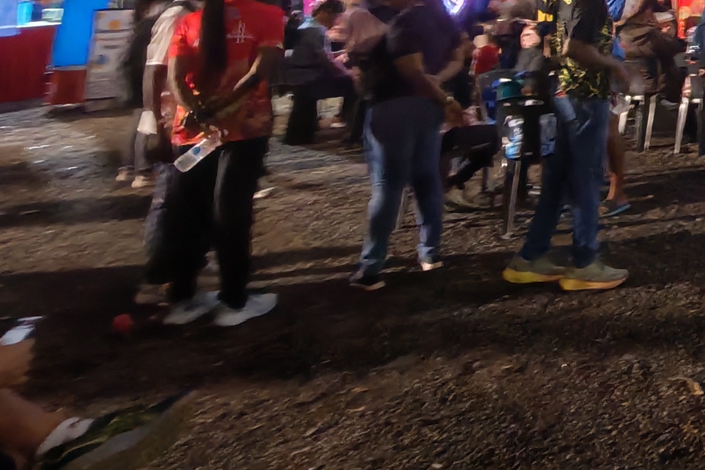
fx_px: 960
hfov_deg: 30.3
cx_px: 953
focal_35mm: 49
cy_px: -176
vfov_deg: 23.6
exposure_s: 1/14
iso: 400
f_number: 2.2
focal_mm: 1.96
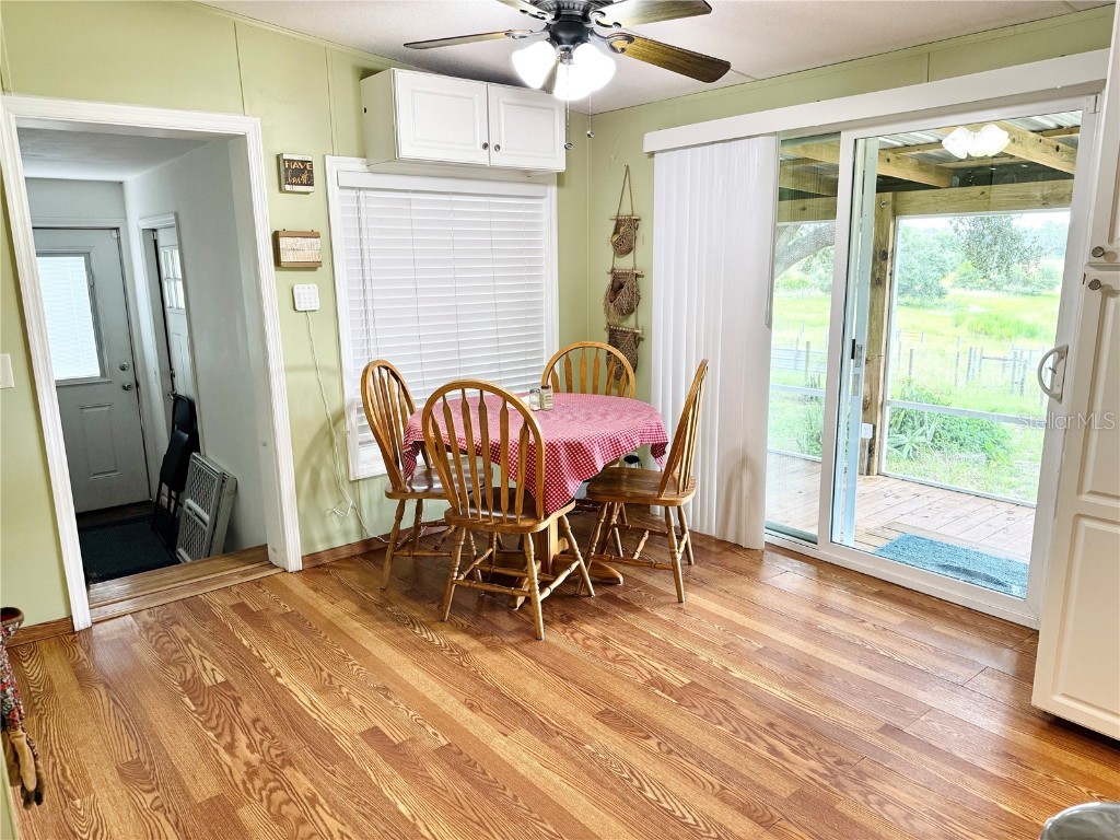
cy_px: 420
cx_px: 560
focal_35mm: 24
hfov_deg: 71.6
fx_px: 777
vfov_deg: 56.8
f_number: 1.78
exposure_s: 1/60
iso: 200
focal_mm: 6.76
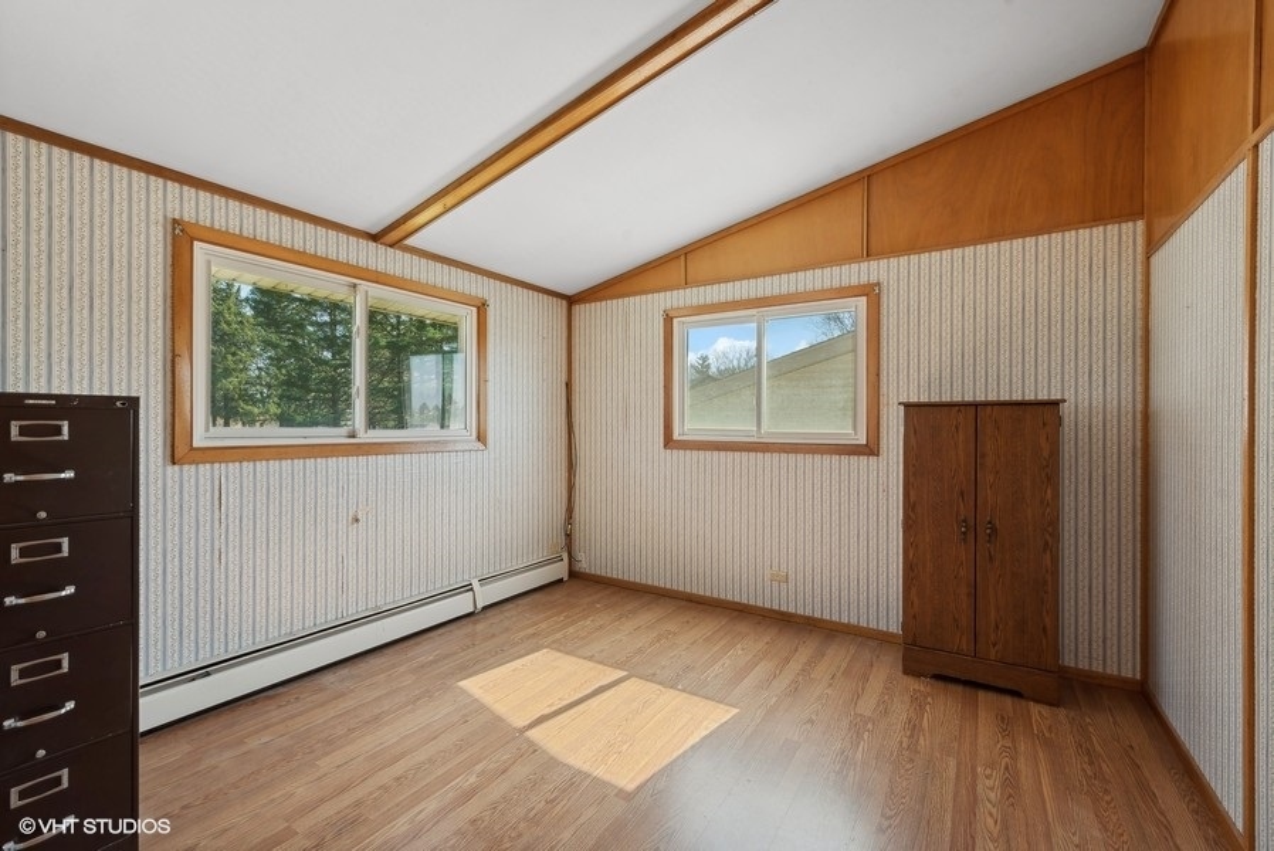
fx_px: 531
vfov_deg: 77.4
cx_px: 637
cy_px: 426
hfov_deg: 100.4
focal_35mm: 15
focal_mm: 15
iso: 200
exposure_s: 1/50
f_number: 8
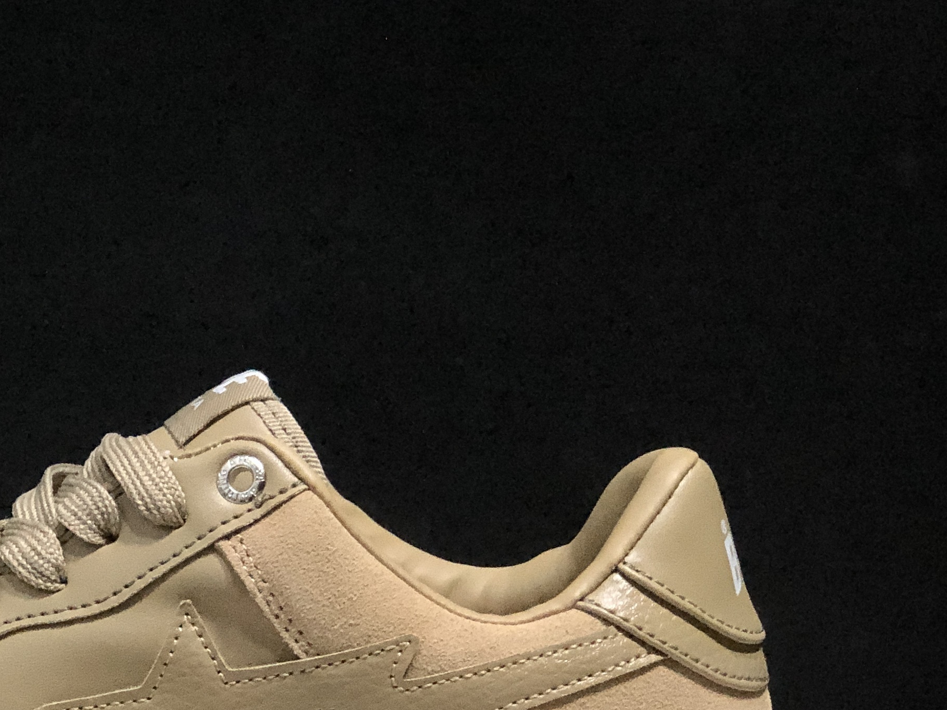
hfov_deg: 15.3
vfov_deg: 11.6
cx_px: 73
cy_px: 513
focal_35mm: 127
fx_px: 3474
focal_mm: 6.6
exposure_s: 1/30
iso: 80
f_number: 2.8
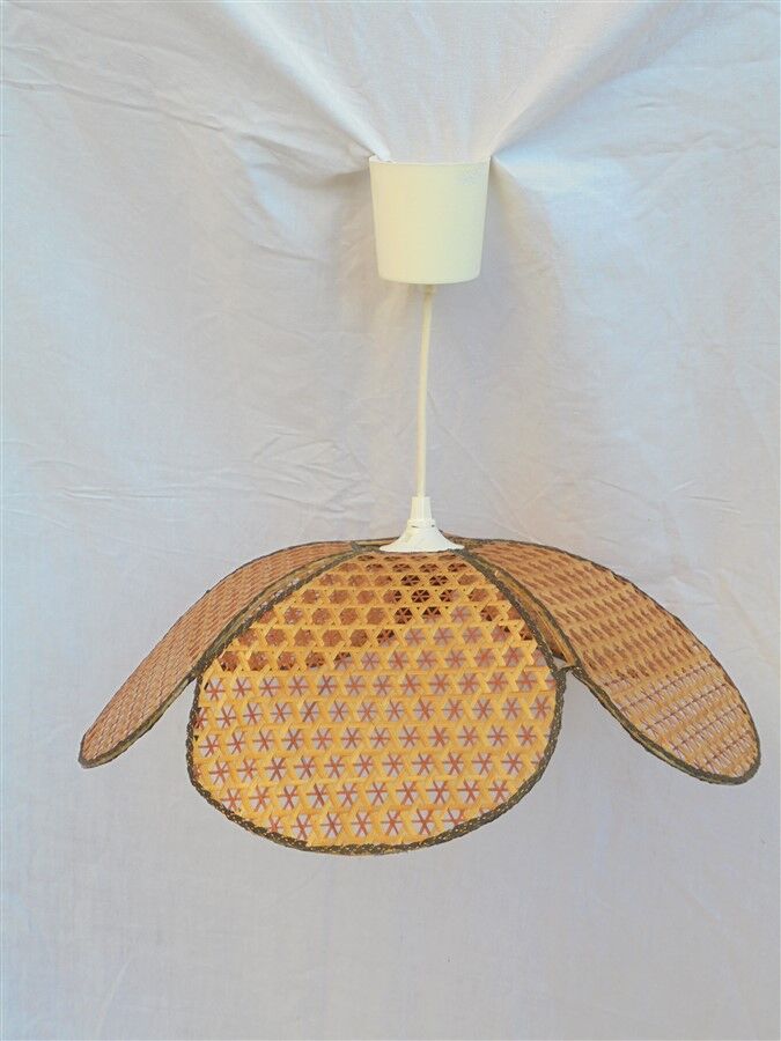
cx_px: 390
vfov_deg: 43.9
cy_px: 520
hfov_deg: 33.6
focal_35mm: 43
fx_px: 1294
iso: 100
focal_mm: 7.8
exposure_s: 1/50
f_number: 4.5
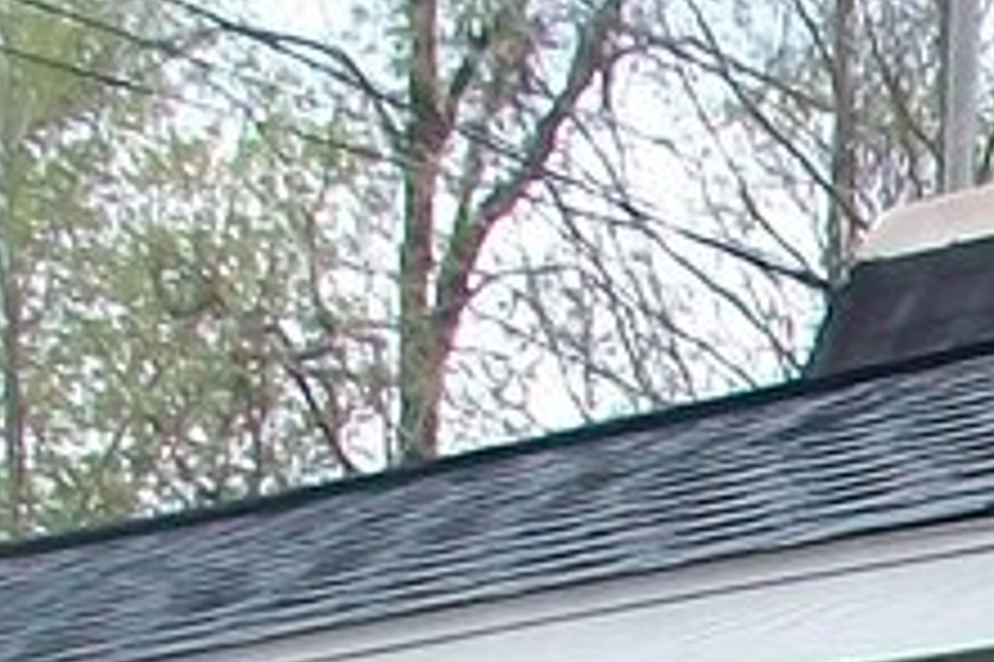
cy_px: 1718
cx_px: 2422
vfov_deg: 5.4
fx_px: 6677
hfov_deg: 7.9
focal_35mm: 242
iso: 80
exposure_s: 1/400
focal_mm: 5.7
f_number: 2.8
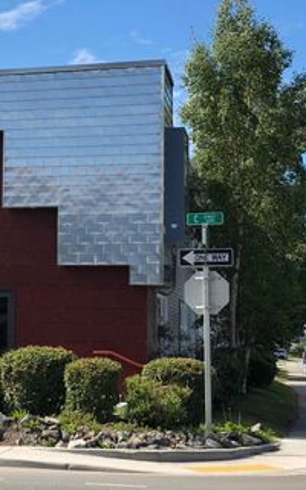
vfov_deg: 24.1
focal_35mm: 86
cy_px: 276
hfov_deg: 14.8
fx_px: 1148
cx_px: -34
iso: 16
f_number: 2.4
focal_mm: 6
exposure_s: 1/639
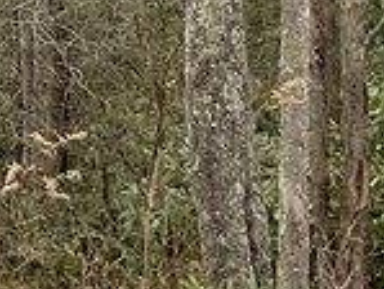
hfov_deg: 9.5
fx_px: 2209
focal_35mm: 199
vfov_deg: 6.9
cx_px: -302
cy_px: -521
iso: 16
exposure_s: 1/1342
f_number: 1.8
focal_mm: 3
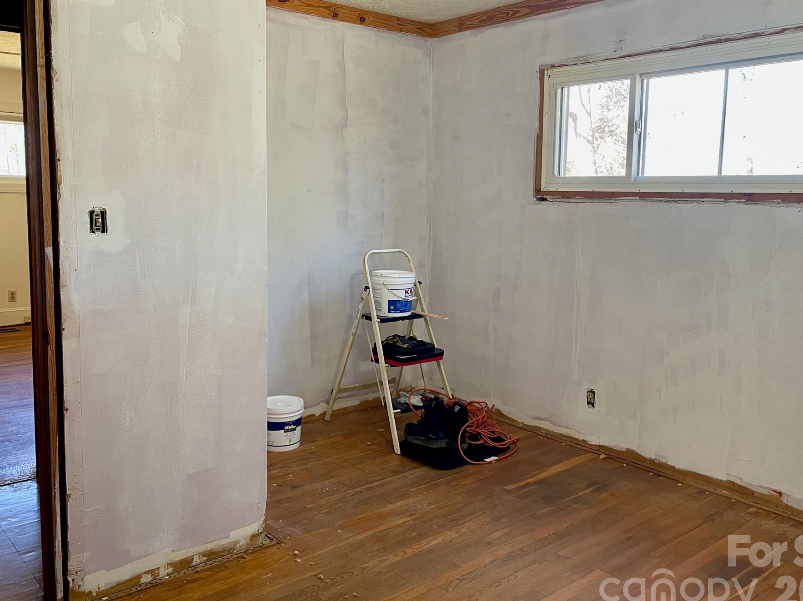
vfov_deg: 48.1
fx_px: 672
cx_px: 407
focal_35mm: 29
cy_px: 276
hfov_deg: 61.7
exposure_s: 1/60
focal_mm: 5.1
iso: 80
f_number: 1.6
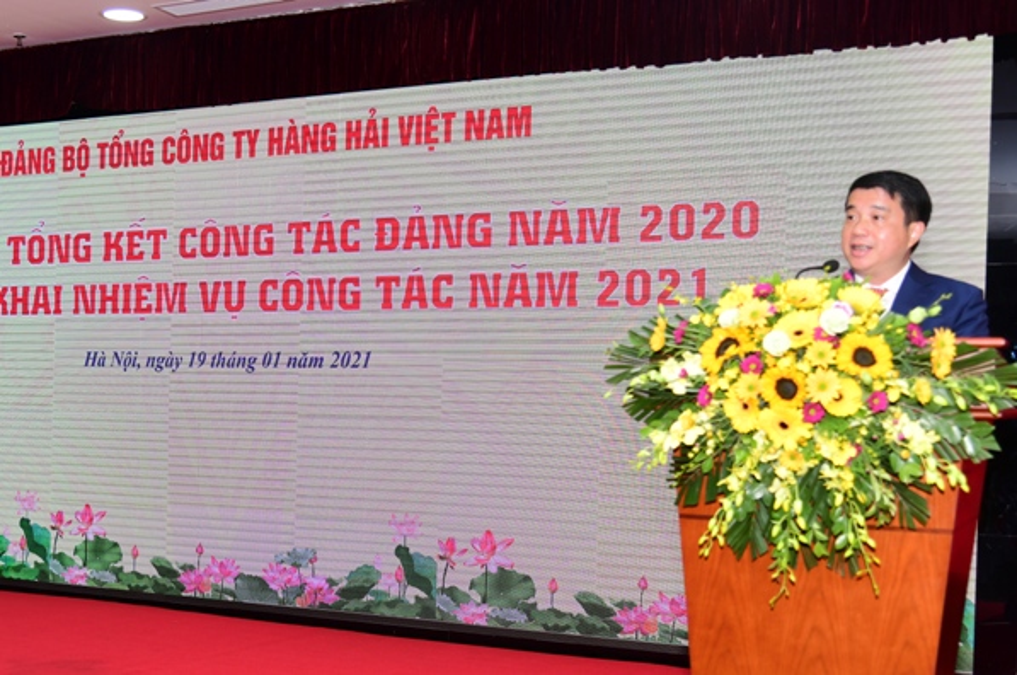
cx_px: 508
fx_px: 1072
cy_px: 338
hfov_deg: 50.8
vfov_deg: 34.9
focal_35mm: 38
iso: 280
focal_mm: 38
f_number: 4
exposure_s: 1/100
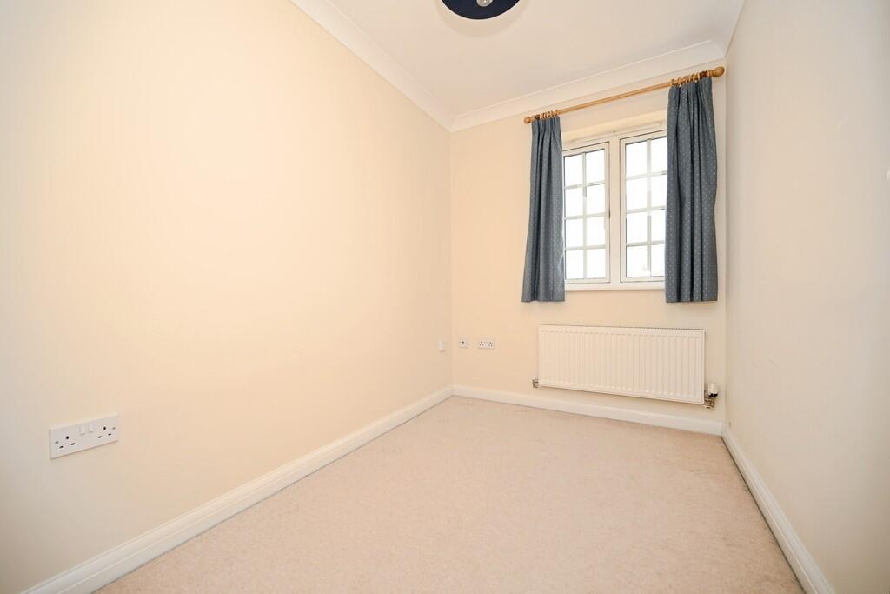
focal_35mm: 14
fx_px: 346
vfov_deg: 81.2
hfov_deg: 104.2
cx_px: 445
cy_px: 297
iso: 100
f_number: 4
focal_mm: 14
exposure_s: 1/60
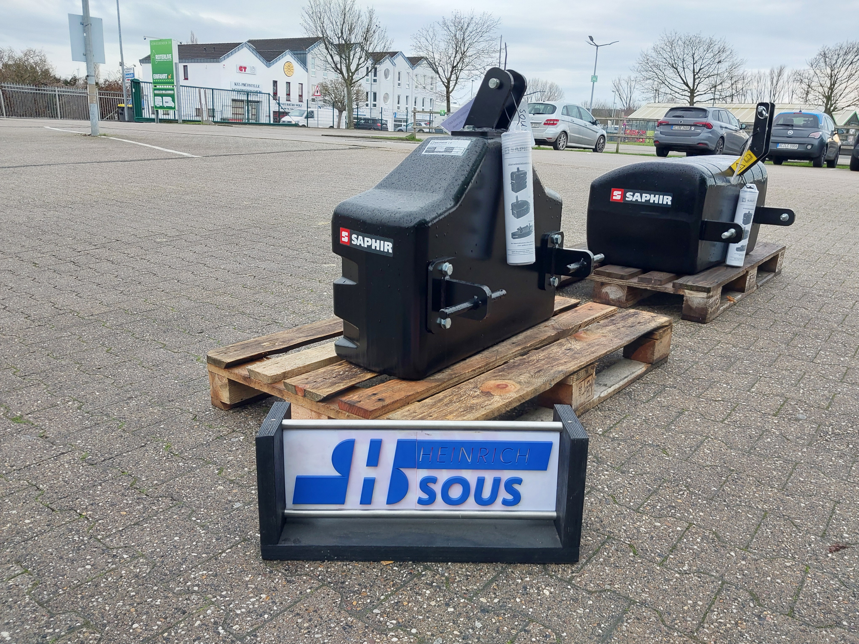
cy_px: 322
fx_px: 670
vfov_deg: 51.4
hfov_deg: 65.3
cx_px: 430
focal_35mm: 27
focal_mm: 4
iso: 40
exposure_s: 1/50
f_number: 1.8
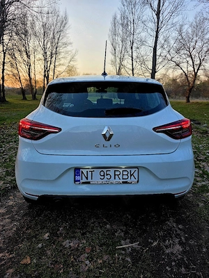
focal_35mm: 23
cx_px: 104
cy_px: 139
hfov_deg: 58.9
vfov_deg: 73.9
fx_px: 185
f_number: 1.7
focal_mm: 6.3
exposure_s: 1/370
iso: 50
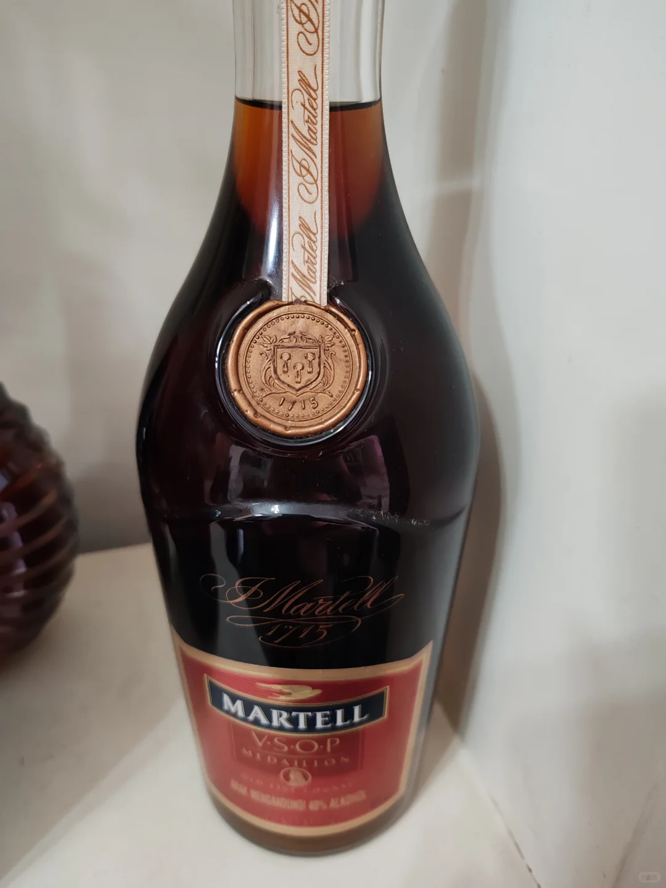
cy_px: 444
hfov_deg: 51.4
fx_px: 693
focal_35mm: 27
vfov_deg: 65.3
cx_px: 333
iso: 2500
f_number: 1.9
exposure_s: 1/50
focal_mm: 6.12
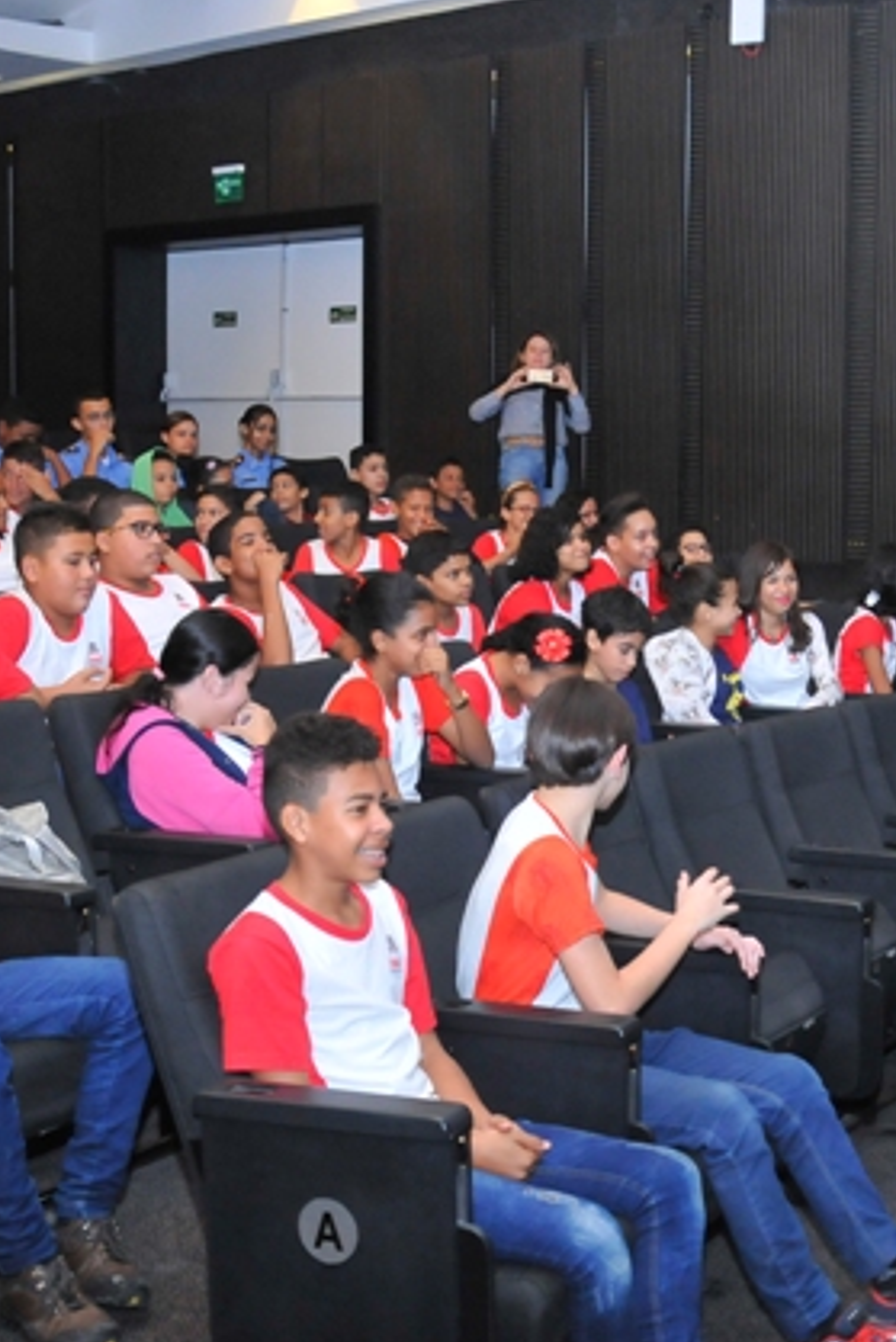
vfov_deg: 36.2
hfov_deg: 24.2
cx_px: 726
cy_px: 669
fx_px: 2051
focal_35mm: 55
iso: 1600
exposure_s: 1/250
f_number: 4.5
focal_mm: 24
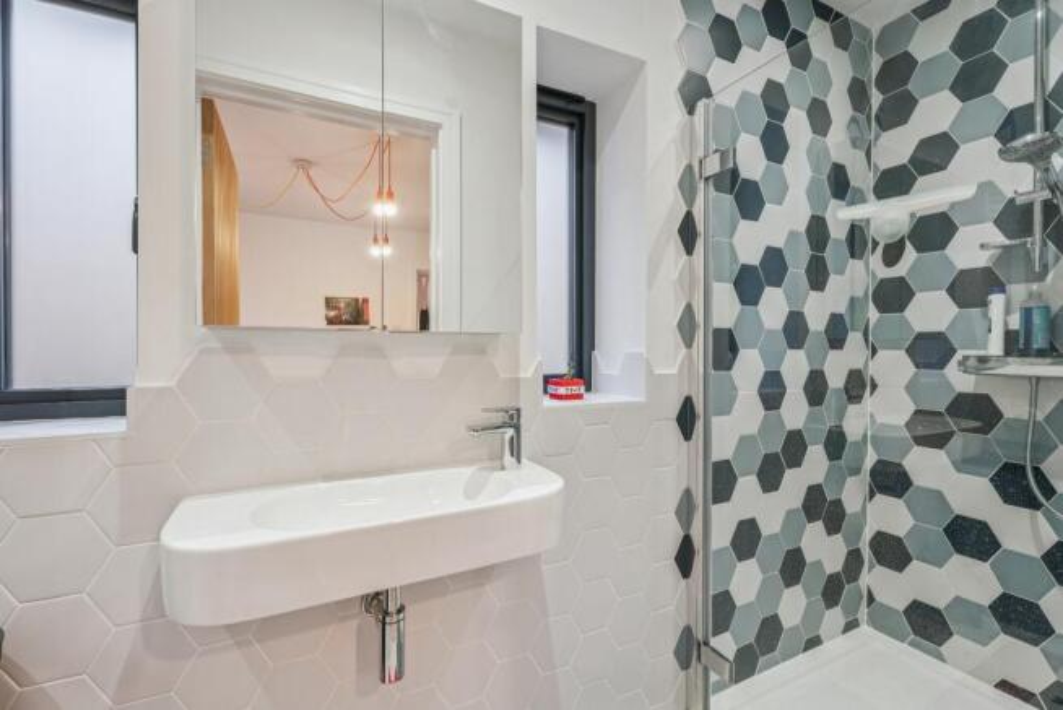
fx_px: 473
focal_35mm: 16
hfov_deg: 96.7
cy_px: 355
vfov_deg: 73.8
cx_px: 532
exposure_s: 1/15
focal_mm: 16
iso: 640
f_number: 8
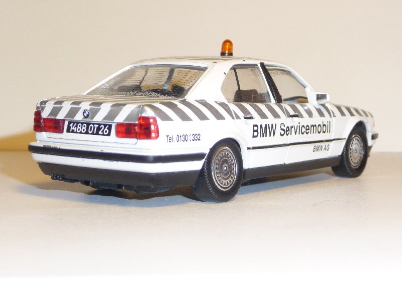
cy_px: 150
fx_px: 871
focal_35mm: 75
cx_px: 201
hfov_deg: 26.0
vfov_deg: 19.6
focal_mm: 9.3
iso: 100
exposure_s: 1/30
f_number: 4.3
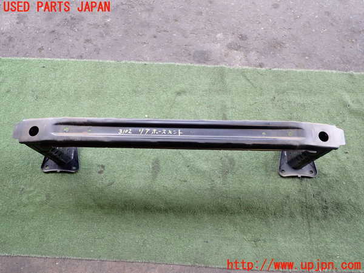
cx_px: 182
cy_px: 136
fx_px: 315
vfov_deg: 46.8
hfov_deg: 60.0
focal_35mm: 30
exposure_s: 1/125
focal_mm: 5.4
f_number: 2.3
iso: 200
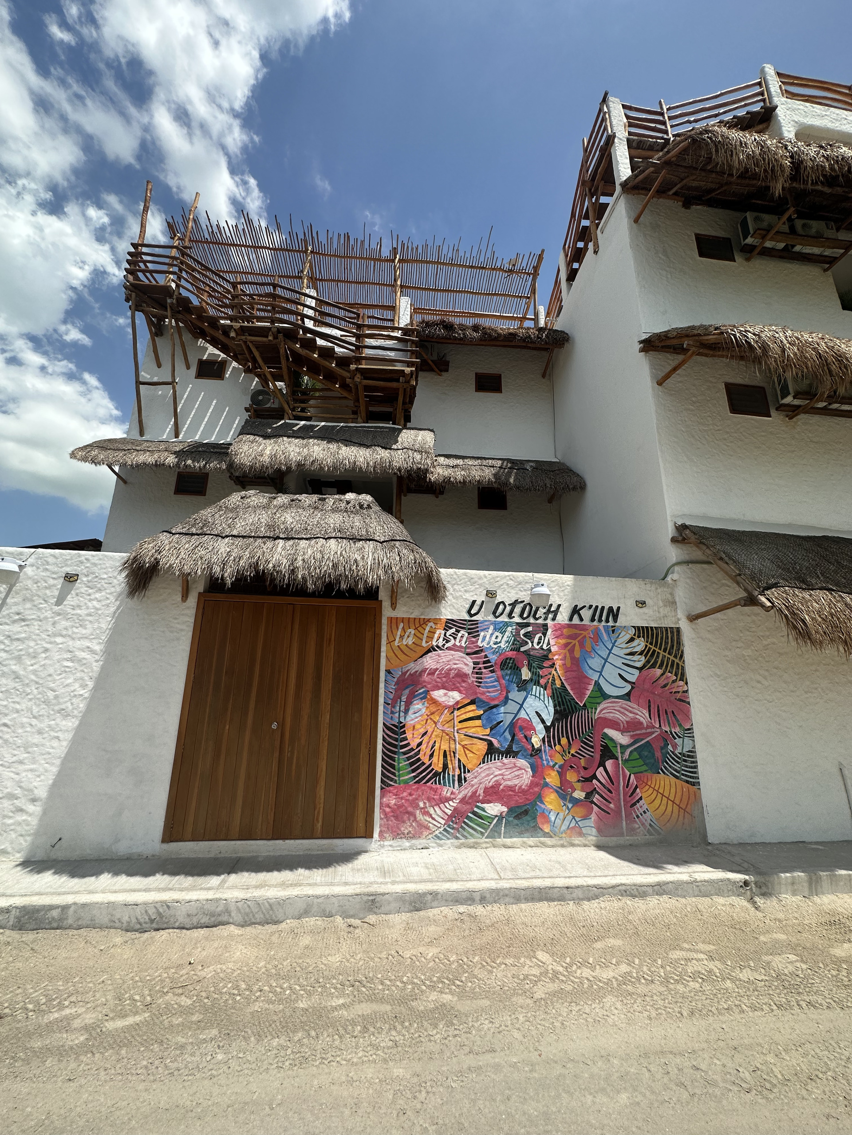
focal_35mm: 14
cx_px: 426
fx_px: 459
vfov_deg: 102.1
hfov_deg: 85.7
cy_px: 568
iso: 50
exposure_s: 1/2020
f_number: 2.2
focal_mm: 2.22
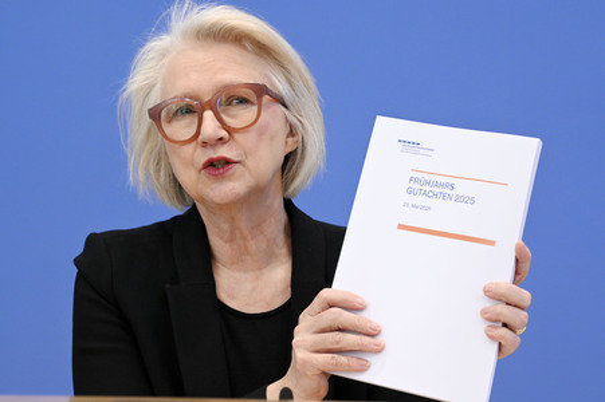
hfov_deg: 15.8
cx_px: 302
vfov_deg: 10.5
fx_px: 2183
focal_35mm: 130
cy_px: 201
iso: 4000
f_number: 6.3
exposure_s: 1/640
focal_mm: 130
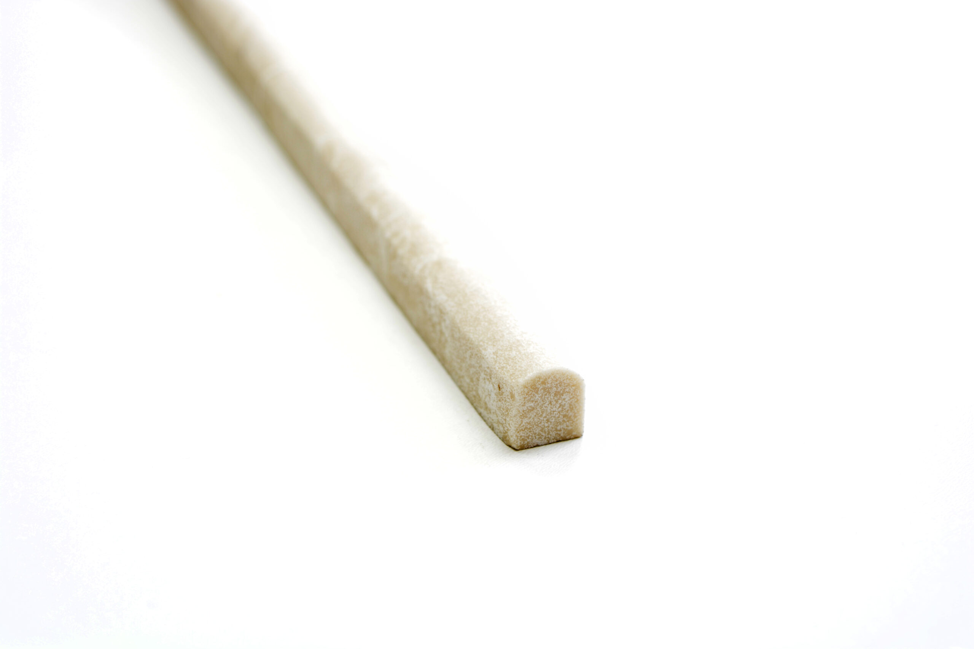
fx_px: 1704
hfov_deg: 31.9
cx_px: 487
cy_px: 324
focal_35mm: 63
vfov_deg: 21.6
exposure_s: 1/15
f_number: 5
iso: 160
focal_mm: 42
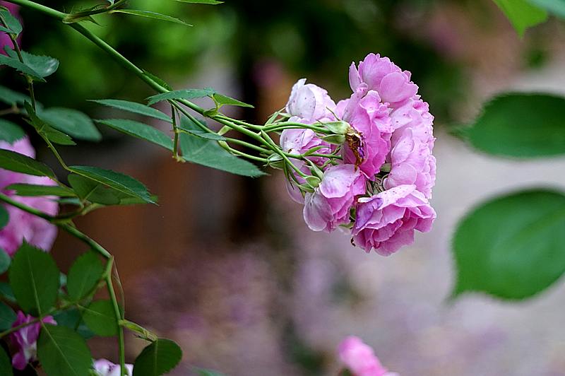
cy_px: 188
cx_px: 282
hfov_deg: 11.5
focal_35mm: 178
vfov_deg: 7.7
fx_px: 2799
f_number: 5.6
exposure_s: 1/200
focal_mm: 119
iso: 640
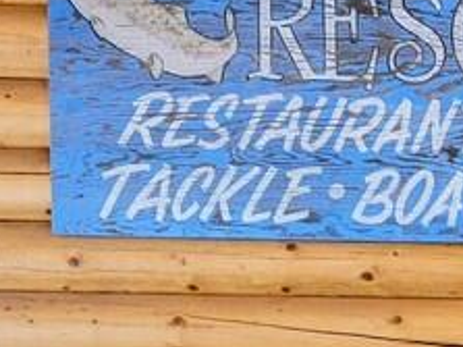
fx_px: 1872
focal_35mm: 140
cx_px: 1096
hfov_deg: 11.7
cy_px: 702
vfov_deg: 9.8
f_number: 1.8
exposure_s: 1/60
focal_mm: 5.4
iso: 200
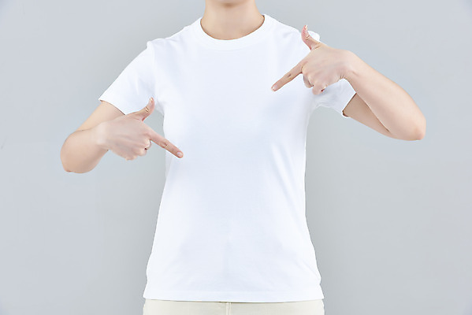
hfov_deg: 12.8
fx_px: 2099
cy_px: 158
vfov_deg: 8.6
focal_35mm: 160
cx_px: 236
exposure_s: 1/125
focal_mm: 160
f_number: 16
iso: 100
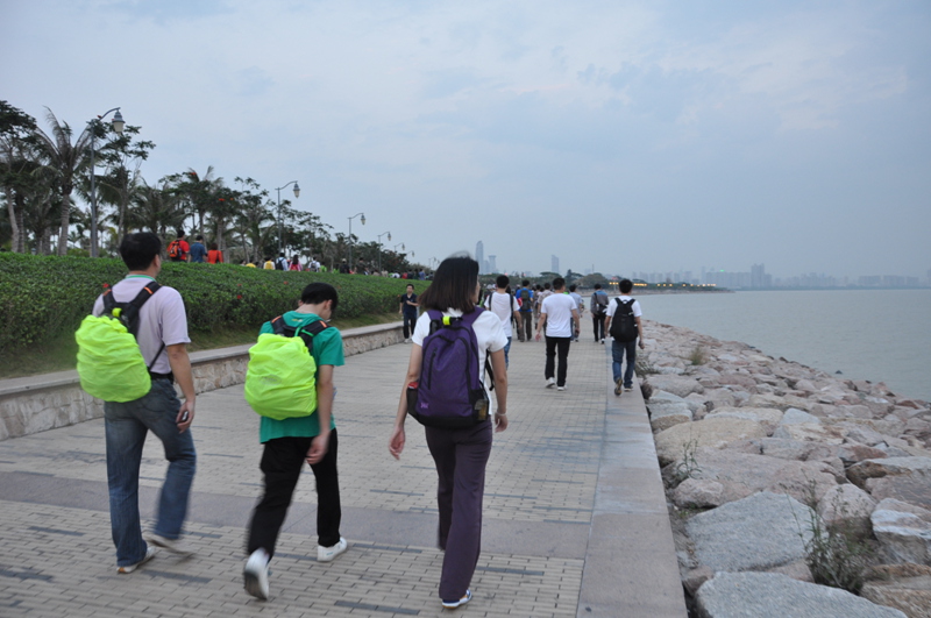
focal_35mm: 27
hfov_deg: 67.5
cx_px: 466
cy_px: 309
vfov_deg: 47.8
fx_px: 697
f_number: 5.6
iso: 400
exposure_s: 1/40
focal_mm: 18
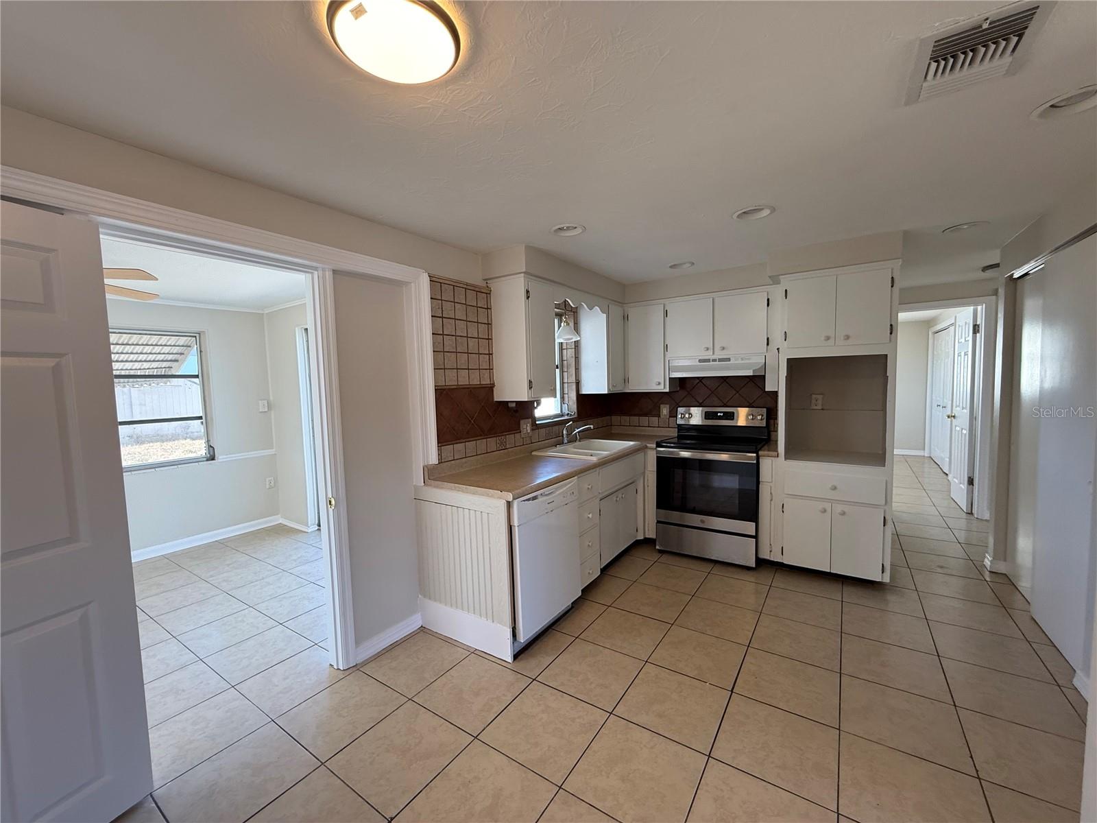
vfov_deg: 85.7
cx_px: 548
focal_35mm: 14
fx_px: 444
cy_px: 412
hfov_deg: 102.1
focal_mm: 2.22
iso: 125
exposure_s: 1/120
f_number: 2.2
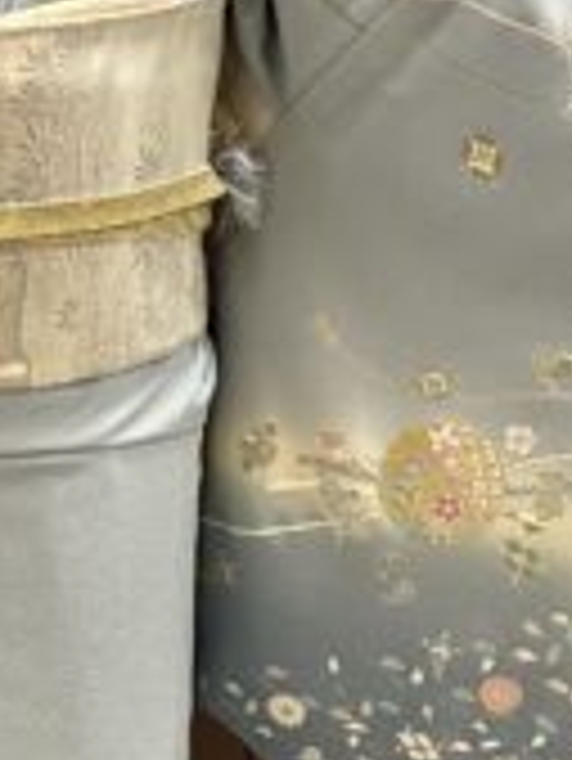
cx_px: -45
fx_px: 2002
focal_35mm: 91
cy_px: 558
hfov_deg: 15.8
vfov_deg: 21.4
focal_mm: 6.86
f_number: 1.78
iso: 125
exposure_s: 1/60
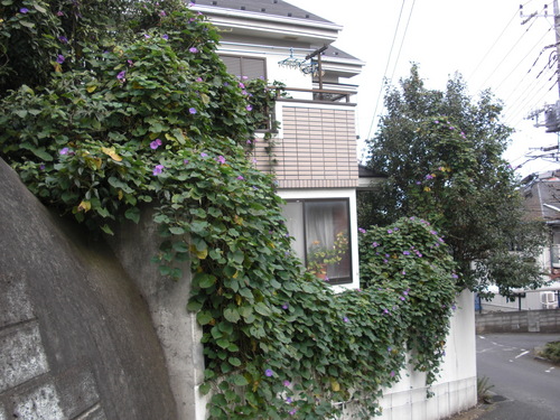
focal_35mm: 36
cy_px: 210
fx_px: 582
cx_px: 280
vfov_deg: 39.7
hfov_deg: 51.4
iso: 50
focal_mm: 6.3
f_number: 2.8
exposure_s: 1/200
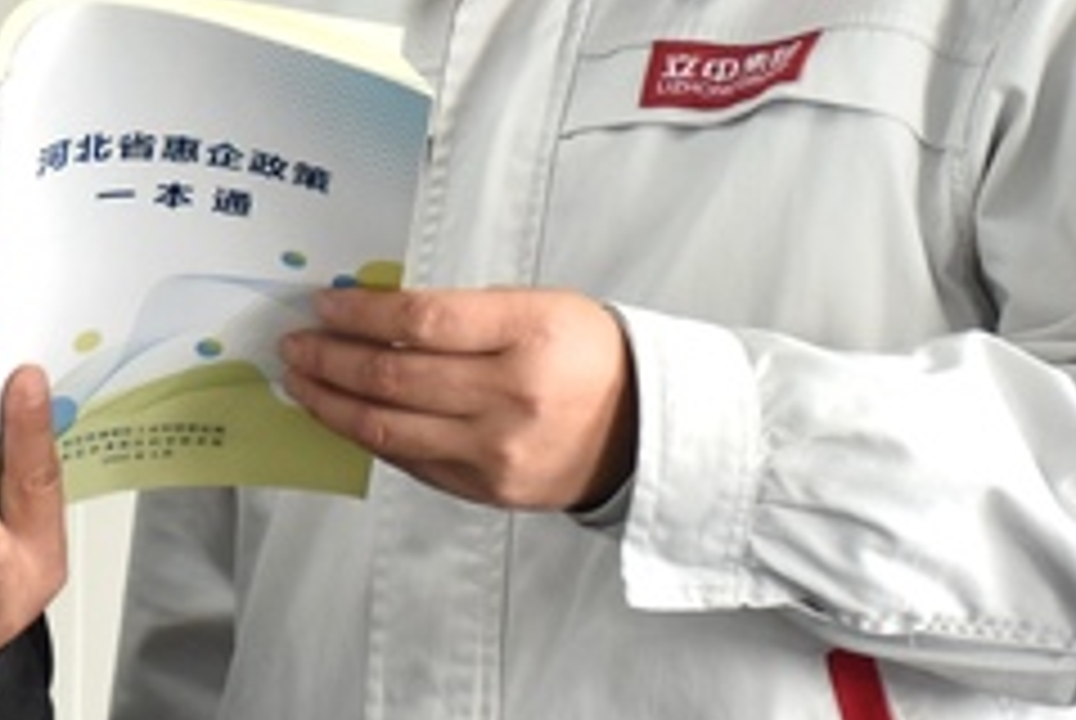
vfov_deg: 6.4
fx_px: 6331
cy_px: -279
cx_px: 144
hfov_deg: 9.7
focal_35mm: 212
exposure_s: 1/125
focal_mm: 45
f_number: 4.5
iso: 640
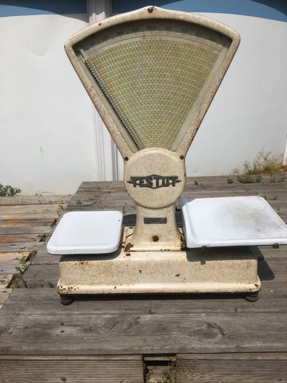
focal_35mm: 29
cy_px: 192
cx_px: 144
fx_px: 321
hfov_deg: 48.2
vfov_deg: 61.7
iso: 25
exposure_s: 1/4525
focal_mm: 4.15
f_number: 2.2
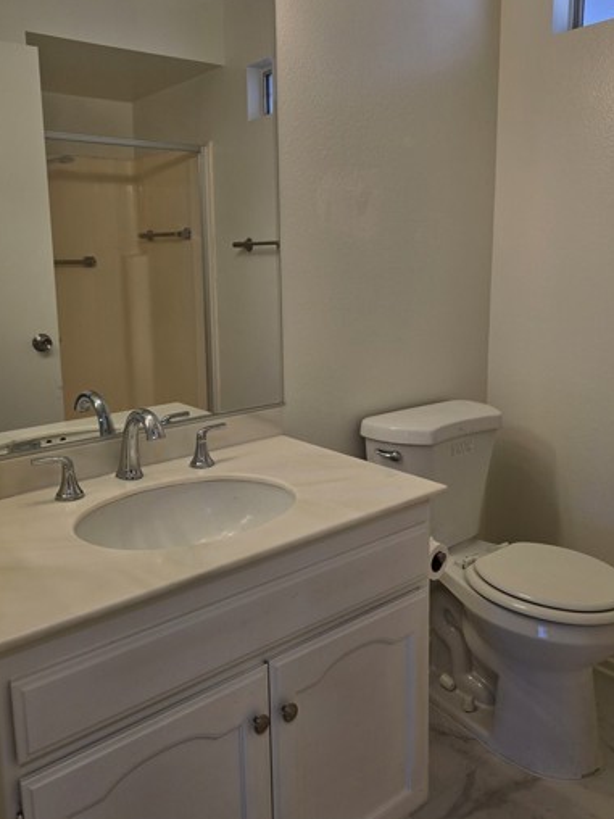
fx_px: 686
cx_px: 298
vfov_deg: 61.6
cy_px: 379
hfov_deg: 48.2
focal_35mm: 29
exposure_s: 1/120
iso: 32
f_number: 1.7
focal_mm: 6.3
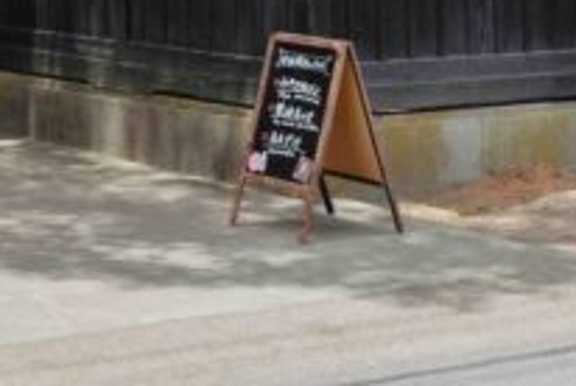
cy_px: -449
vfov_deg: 9.4
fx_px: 2147
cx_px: -145
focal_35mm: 134
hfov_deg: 14.7
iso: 200
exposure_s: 1/125
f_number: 9
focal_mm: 27
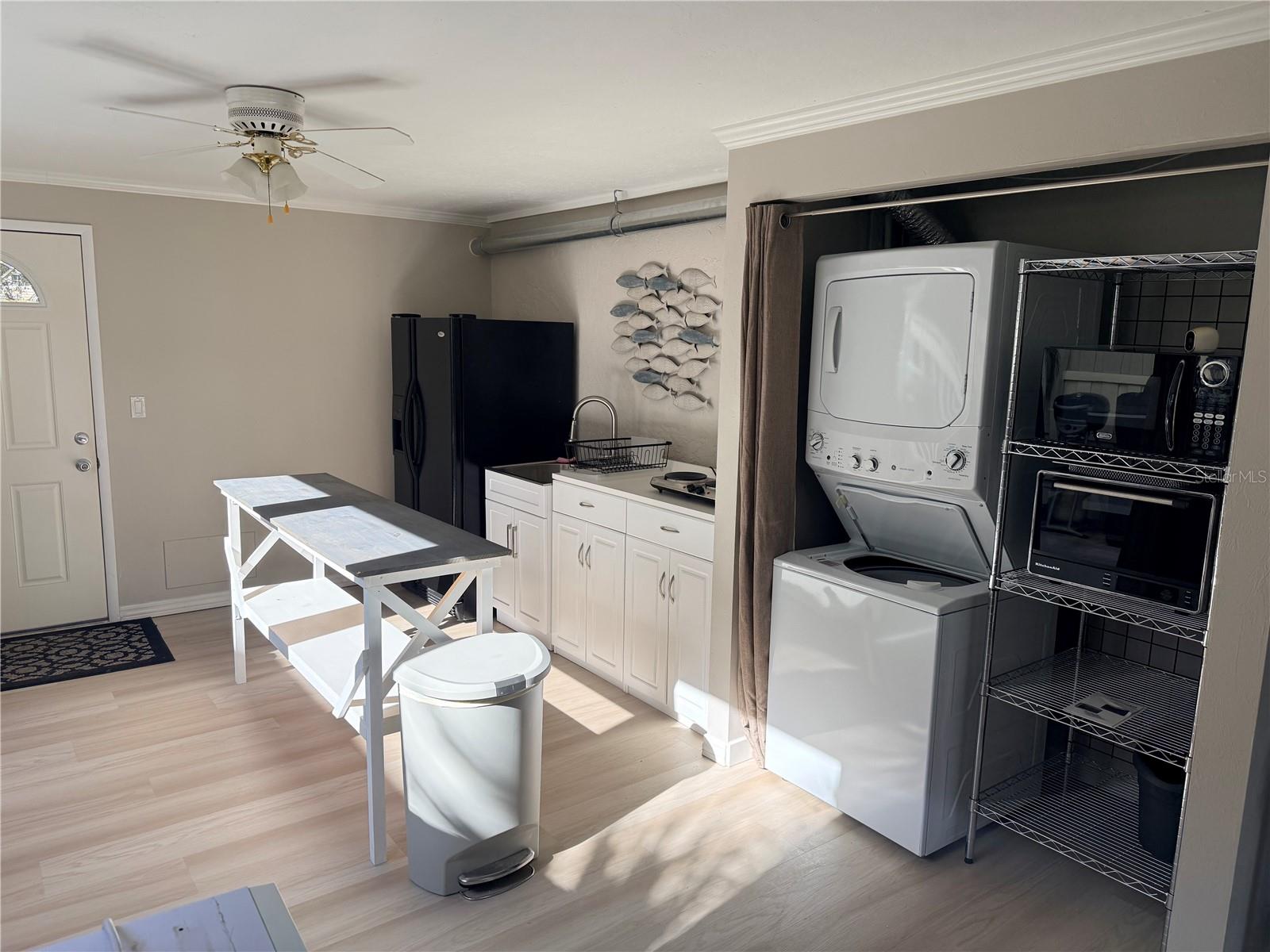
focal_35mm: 24
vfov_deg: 56.8
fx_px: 881
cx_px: 635
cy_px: 476
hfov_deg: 71.6
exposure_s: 1/440
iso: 100
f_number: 1.78
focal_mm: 6.76
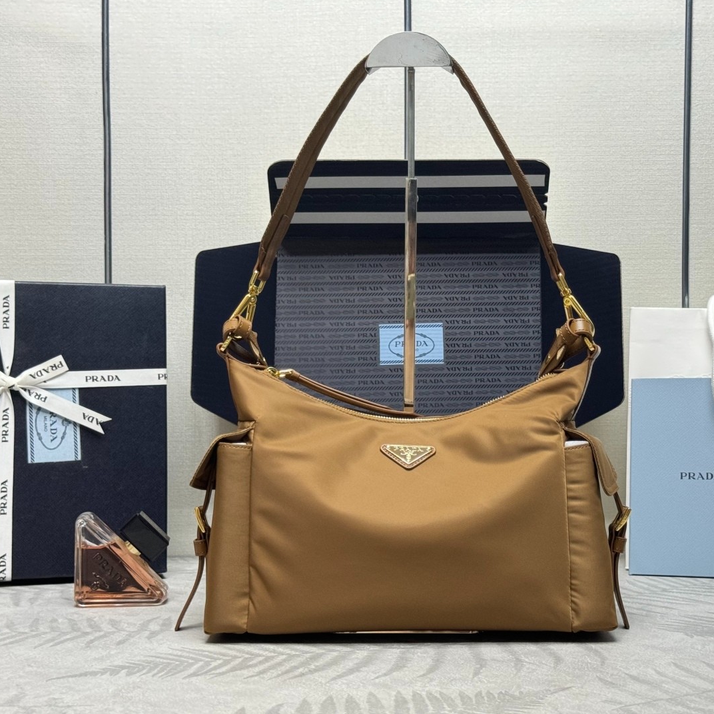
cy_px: 355
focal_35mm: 57
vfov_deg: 30.0
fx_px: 1330
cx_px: 429
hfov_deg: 30.0
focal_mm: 6.76
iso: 160
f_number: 1.78
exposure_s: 1/50
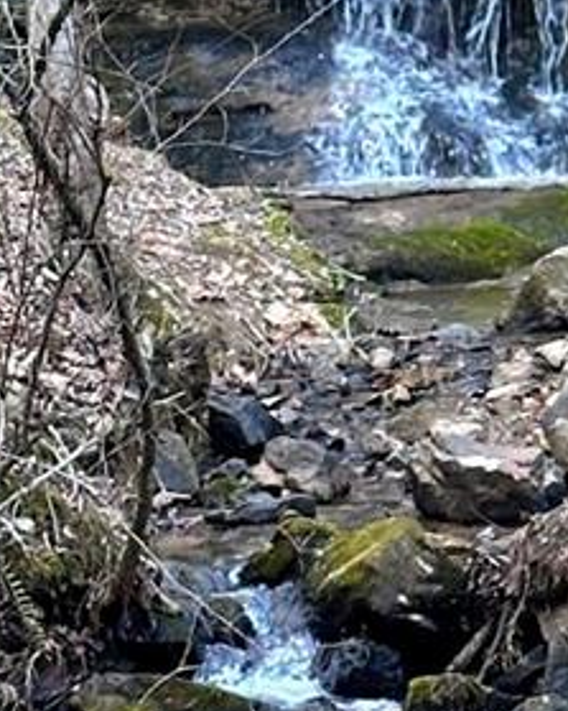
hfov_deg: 5.9
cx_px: 983
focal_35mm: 258
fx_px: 5424
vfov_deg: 7.5
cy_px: 176
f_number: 1.78
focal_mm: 6.86
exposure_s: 1/60
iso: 200
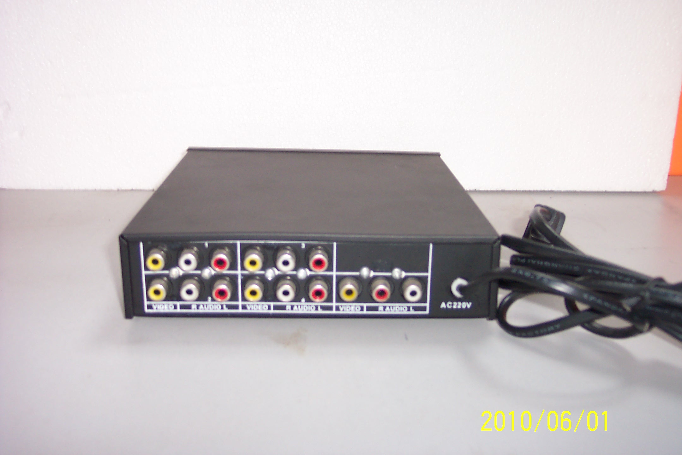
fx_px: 720
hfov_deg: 50.7
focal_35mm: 38
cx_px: 341
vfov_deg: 35.1
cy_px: 228
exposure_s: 1/30
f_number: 2.8
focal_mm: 8
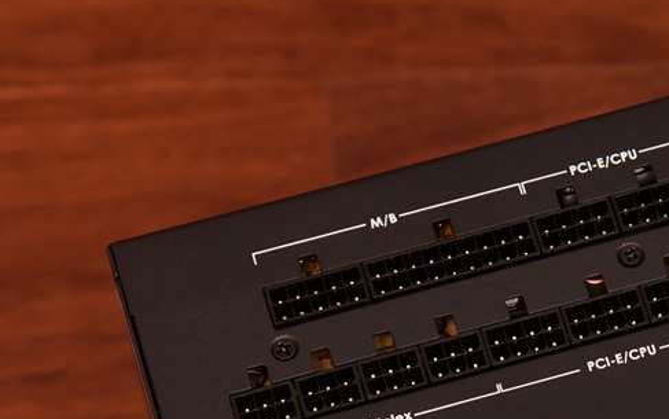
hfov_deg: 8.1
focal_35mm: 257
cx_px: 528
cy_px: 374
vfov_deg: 5.1
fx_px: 4688
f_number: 5.6
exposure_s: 1/60
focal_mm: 120
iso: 1600
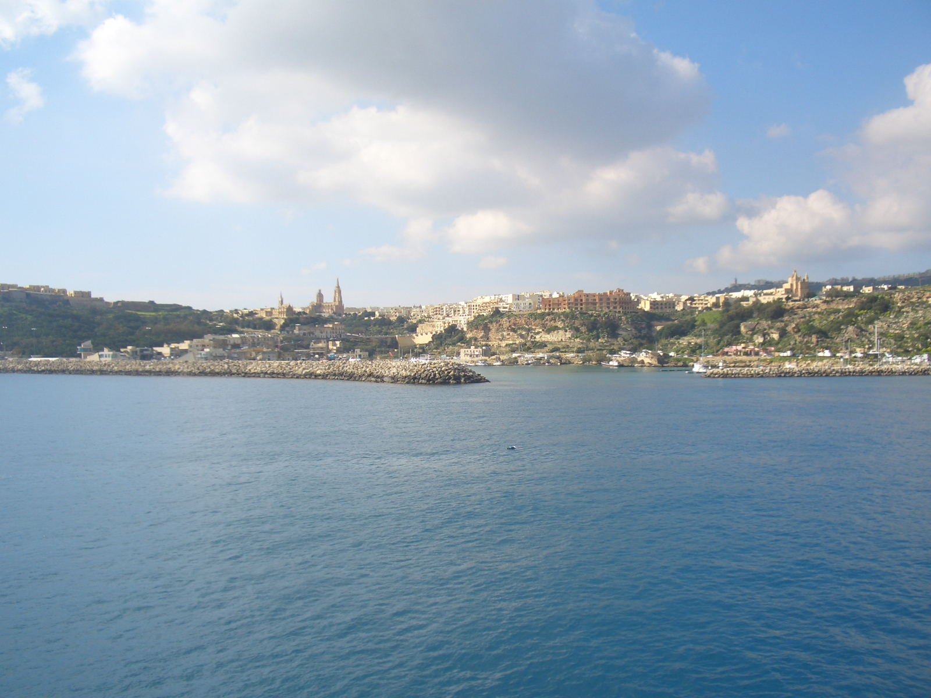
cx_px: 466
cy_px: 349
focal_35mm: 35
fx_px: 941
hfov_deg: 52.6
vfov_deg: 40.7
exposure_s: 1/400
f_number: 4.3
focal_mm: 5.8
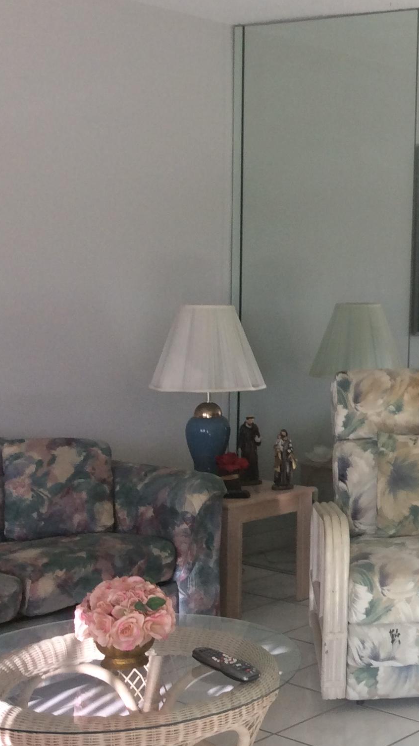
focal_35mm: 60
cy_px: 351
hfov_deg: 18.6
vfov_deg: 34.9
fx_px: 1185
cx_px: 552
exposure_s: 1/40
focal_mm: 3.3
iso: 32
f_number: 2.4
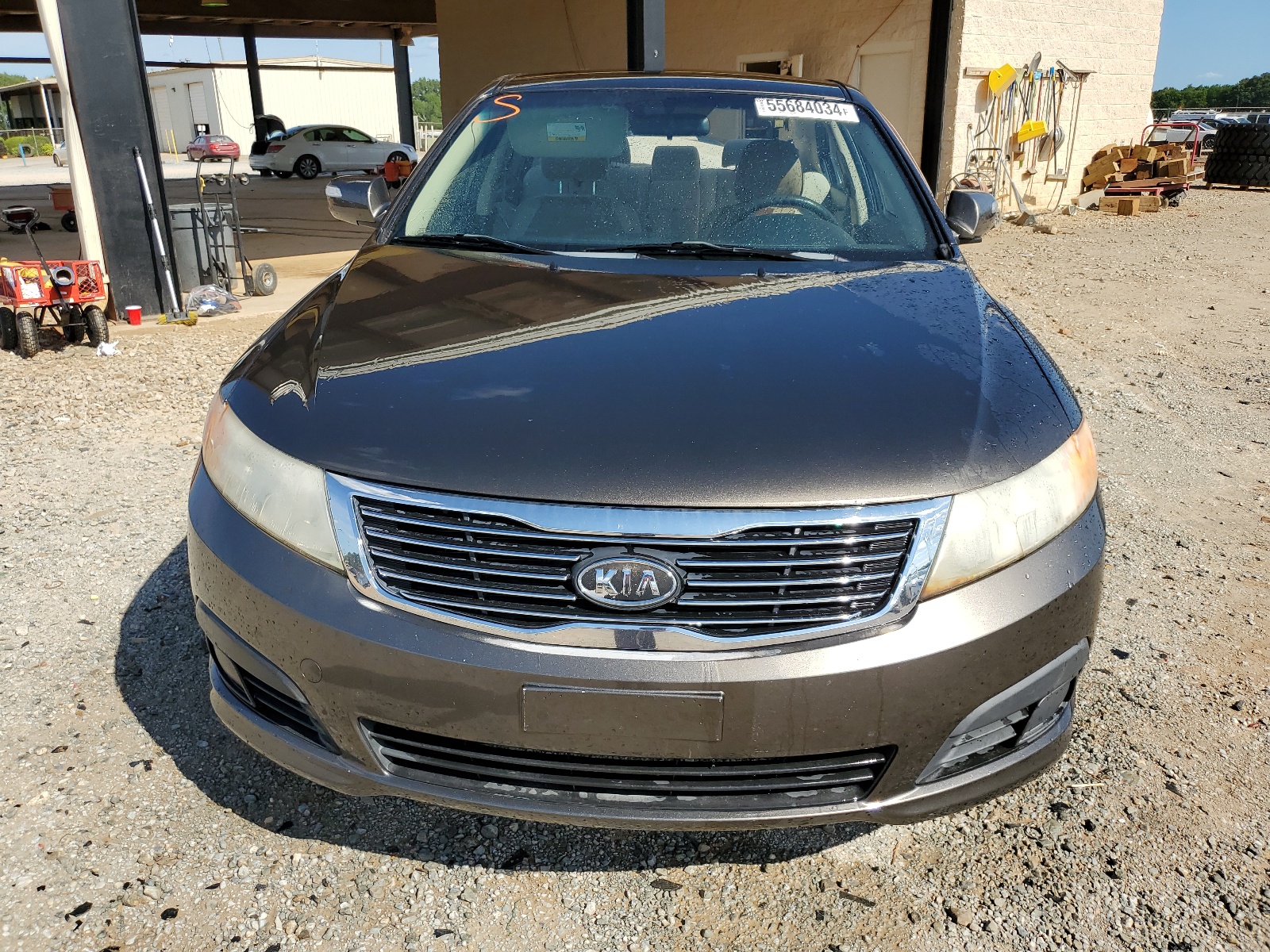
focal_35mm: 26
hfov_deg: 67.3
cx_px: 635
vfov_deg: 53.1
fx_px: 954
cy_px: 476
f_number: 1.5
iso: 50
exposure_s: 1/3333
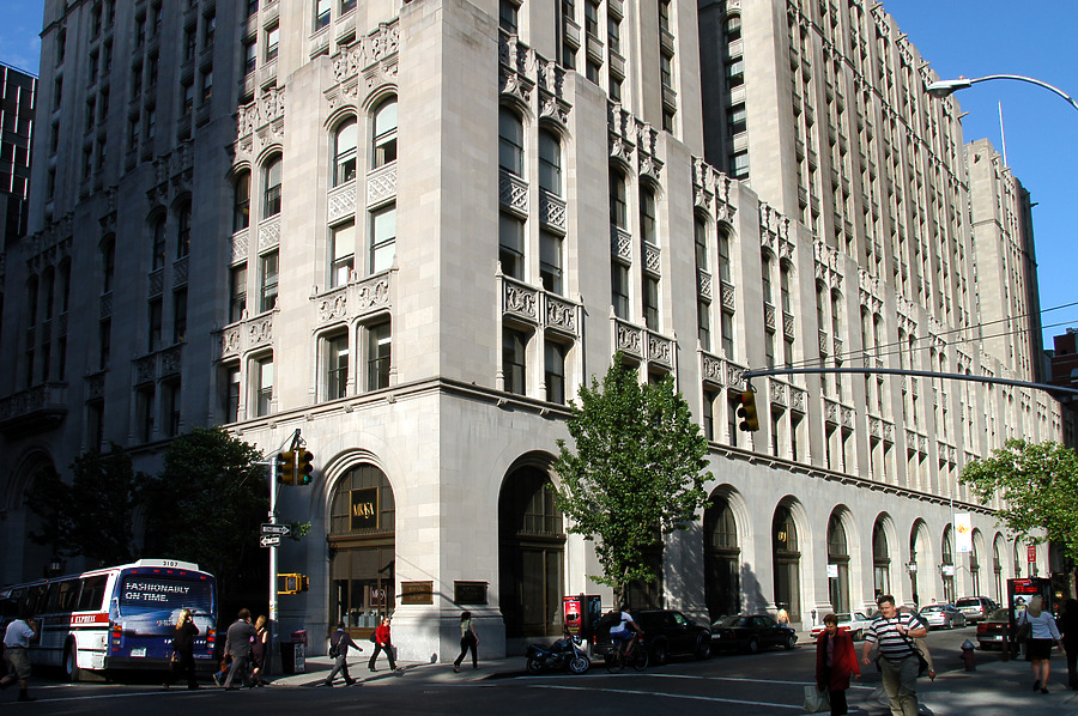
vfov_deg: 43.5
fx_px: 897
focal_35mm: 30
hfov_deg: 62.0
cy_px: 358
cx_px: 539
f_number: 9
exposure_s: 1/320
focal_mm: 20
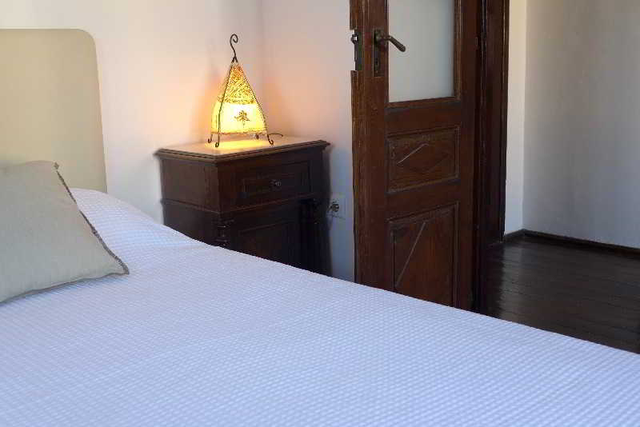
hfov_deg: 45.4
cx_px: 320
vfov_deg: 31.2
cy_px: 214
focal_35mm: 43
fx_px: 765
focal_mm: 8.4
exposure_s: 1/80
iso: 100
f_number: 1.8
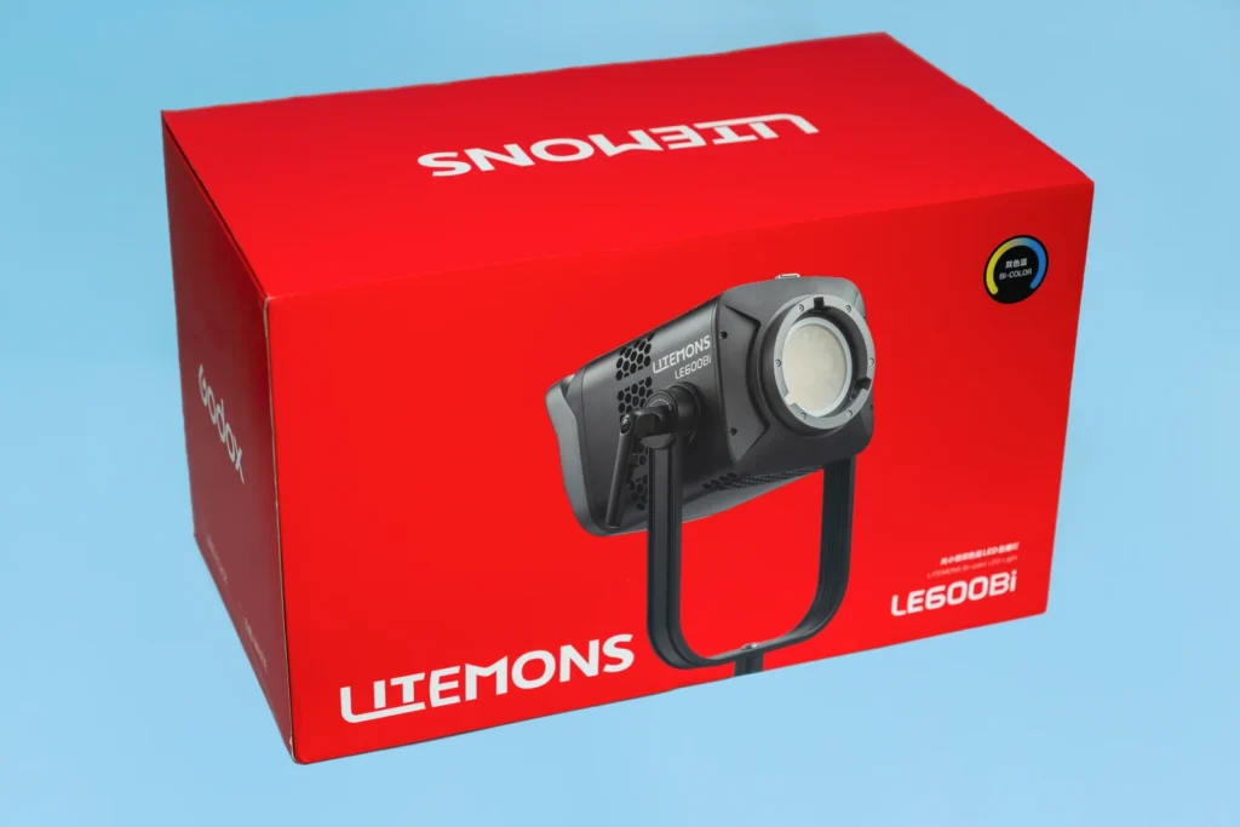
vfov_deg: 19.5
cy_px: 414
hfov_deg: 28.8
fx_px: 2411
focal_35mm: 70
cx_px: 620
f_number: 2.8
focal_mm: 70
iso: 1000
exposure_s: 1/125
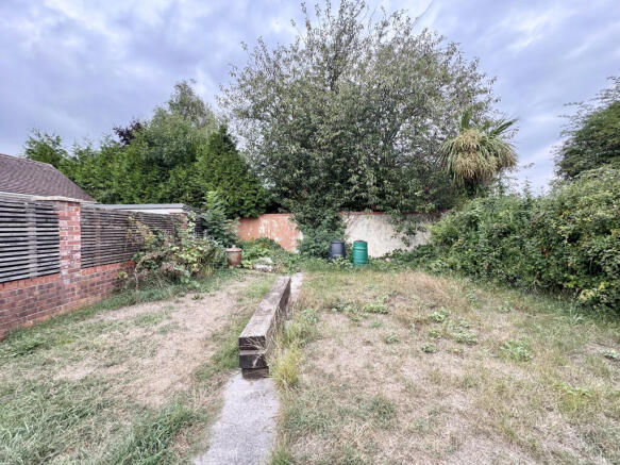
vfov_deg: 85.7
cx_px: 310
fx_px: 251
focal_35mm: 14
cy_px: 232
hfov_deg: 102.1
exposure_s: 1/126
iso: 40
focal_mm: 2.22
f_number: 2.2
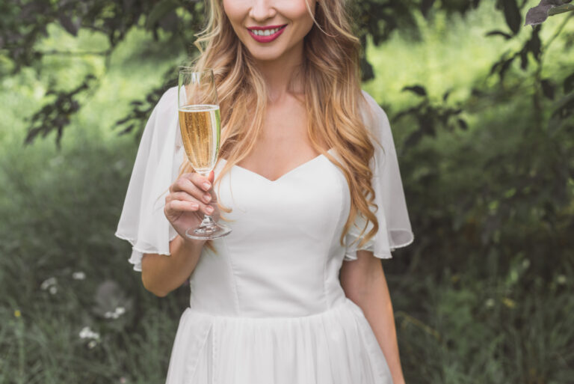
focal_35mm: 50
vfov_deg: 27.0
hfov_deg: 39.6
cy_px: 192
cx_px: 287
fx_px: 798
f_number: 3.5
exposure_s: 1/400
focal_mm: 50
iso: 125
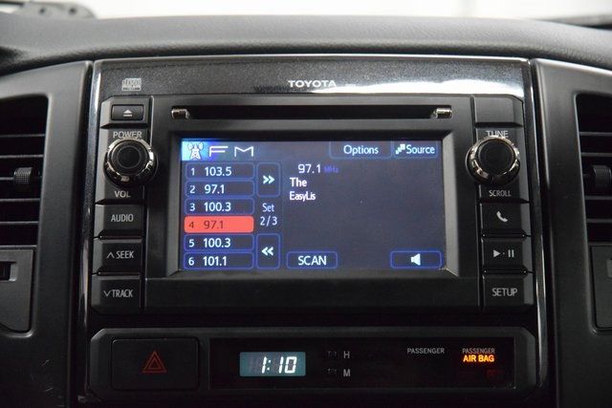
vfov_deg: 13.0
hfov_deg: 19.5
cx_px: 306
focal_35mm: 105
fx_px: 1785
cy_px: 204
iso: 6400
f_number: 4.5
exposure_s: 1/80
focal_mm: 70
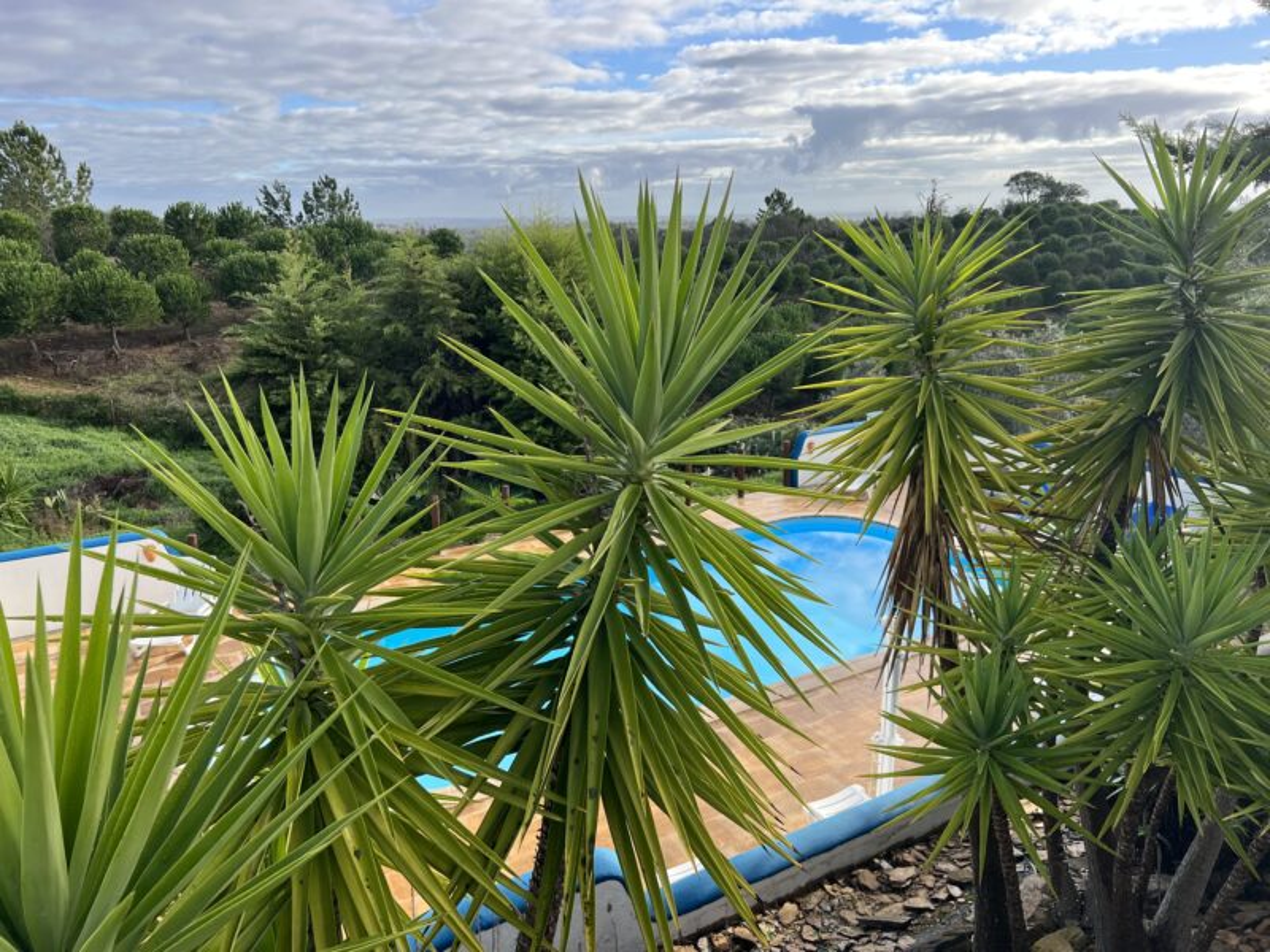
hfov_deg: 67.3
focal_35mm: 26
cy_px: 476
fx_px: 954
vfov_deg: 53.1
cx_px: 635
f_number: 1.5
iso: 50
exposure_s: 1/1645
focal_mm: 5.7
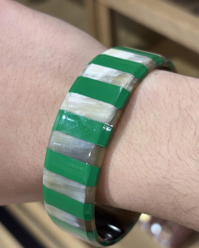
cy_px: 149
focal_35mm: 62
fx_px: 456
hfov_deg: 24.6
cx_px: 105
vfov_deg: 30.4
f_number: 1.6
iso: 50
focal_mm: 5.96
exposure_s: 1/100
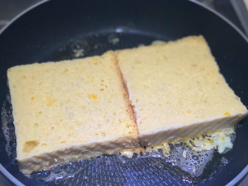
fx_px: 437
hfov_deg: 31.7
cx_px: 122
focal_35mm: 61
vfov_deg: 24.0
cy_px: 93
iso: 250
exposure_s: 1/33
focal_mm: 6.6
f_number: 2.8
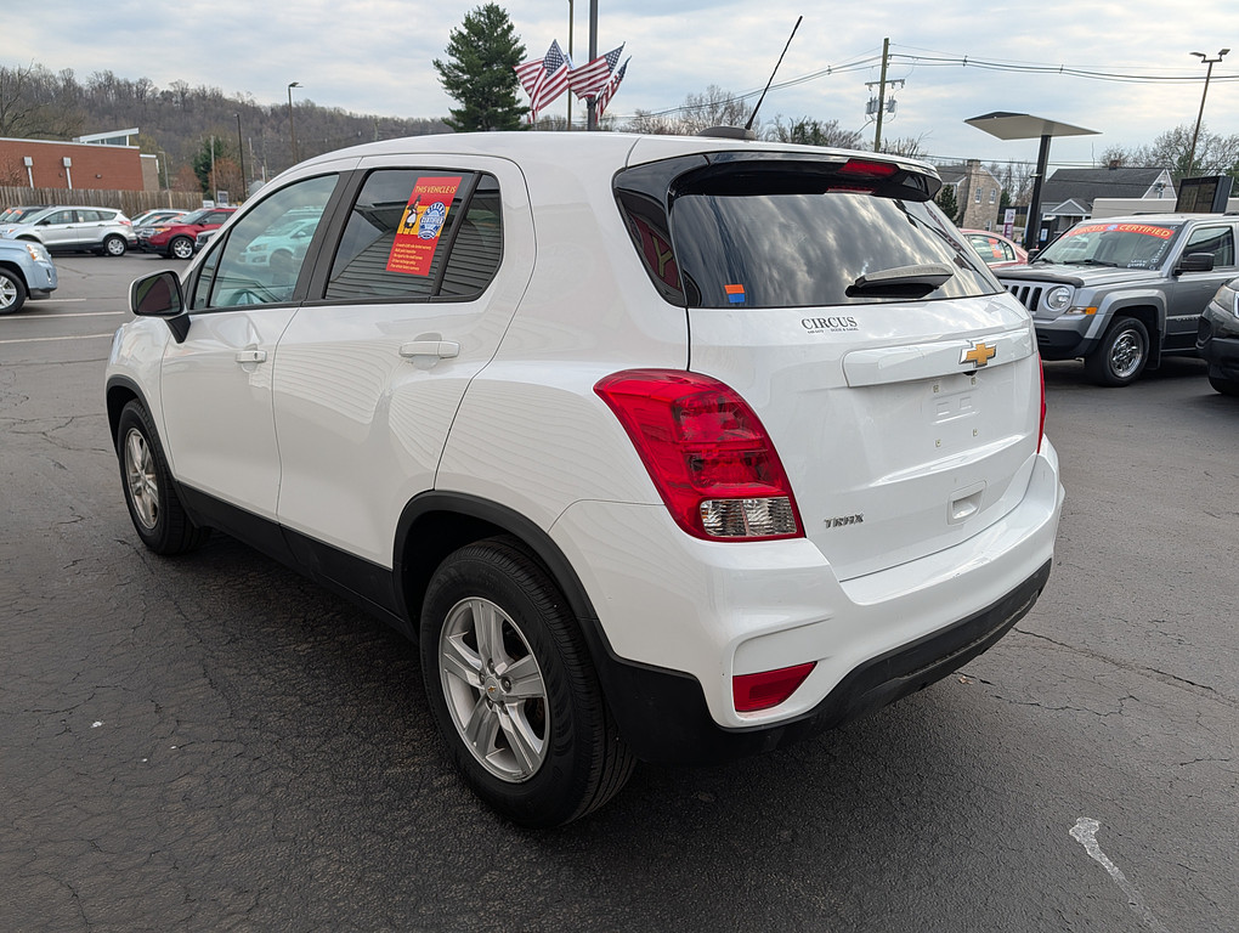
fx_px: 860
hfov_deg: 71.5
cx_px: 620
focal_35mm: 24
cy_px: 466
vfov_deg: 56.9
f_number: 1.68
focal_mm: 6.9
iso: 19
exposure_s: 1/540
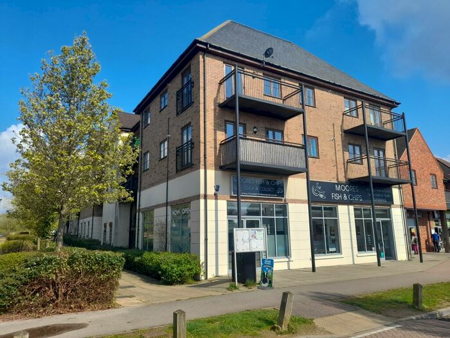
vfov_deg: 54.9
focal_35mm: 25
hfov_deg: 69.4
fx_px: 325
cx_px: 225
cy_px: 169
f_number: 2
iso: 20
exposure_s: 1/696
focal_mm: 4.6
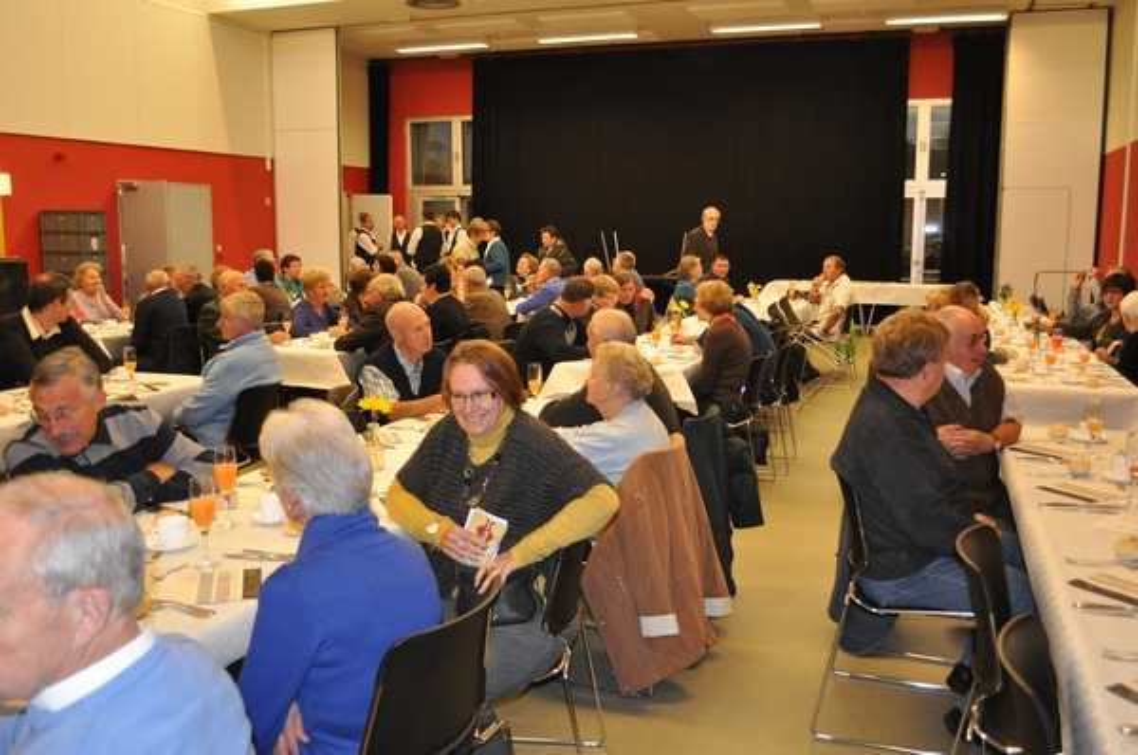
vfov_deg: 39.8
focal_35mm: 33
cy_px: 378
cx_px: 569
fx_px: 1041
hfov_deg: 57.3
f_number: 3.8
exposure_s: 1/60
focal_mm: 22
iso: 800
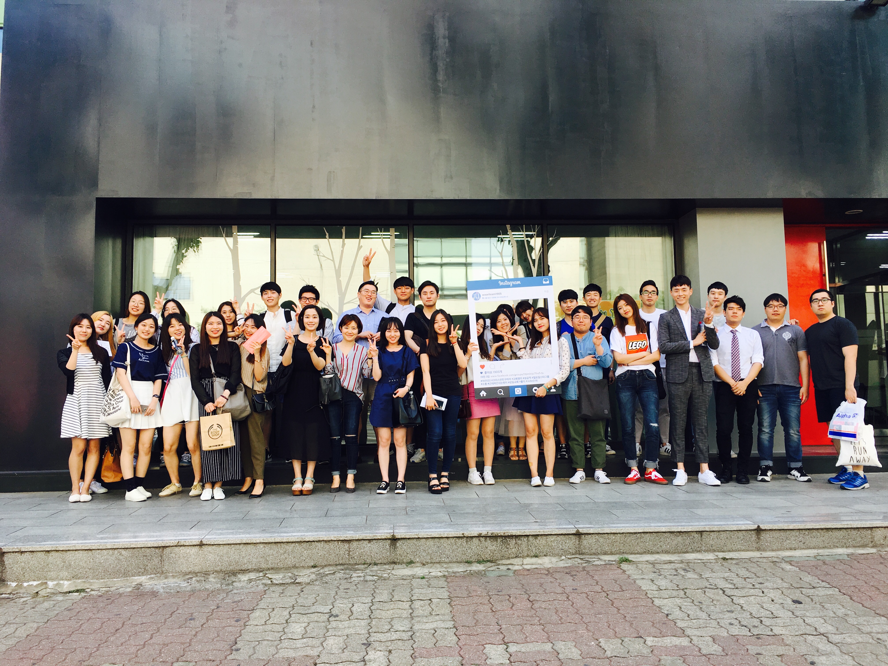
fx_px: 744
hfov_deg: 61.7
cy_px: 333
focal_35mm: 29
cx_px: 444
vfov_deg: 48.2
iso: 25
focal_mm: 4.15
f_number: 2.2
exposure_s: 1/237
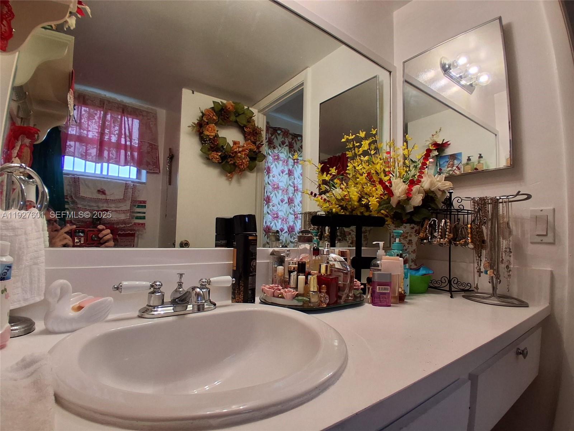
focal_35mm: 17
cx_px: 287
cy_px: 216
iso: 100
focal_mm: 1.4
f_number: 2.2
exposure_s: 1/60
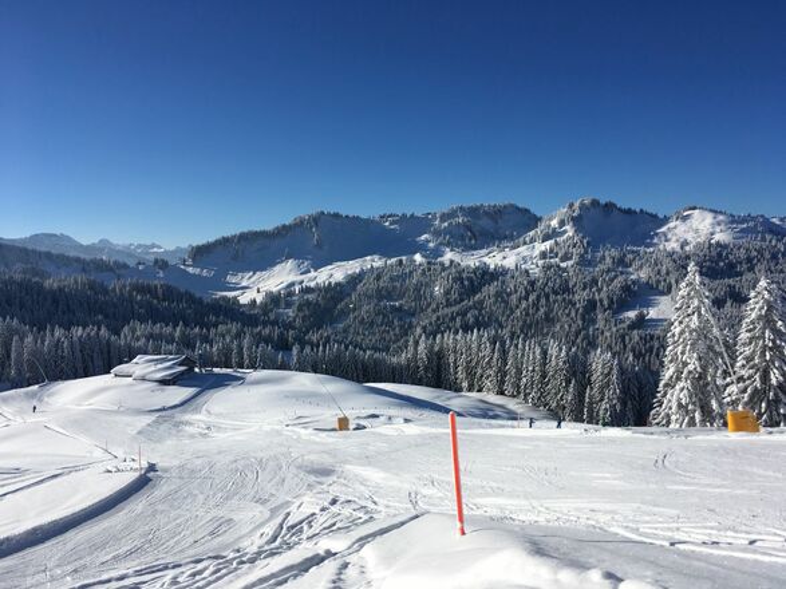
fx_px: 658
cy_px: 294
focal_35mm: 29
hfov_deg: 61.7
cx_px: 393
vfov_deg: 48.2
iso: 25
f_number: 2.2
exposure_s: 1/4049
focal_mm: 4.15
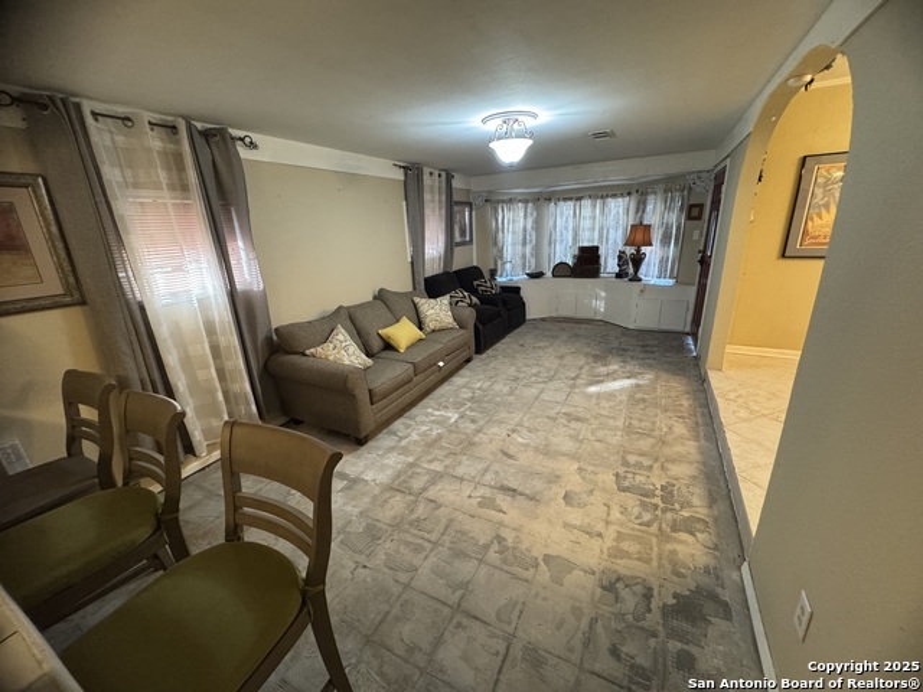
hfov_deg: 102.1
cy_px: 346
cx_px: 462
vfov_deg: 85.7
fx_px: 373
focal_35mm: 14
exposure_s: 1/60
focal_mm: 2.22
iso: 640
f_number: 2.2
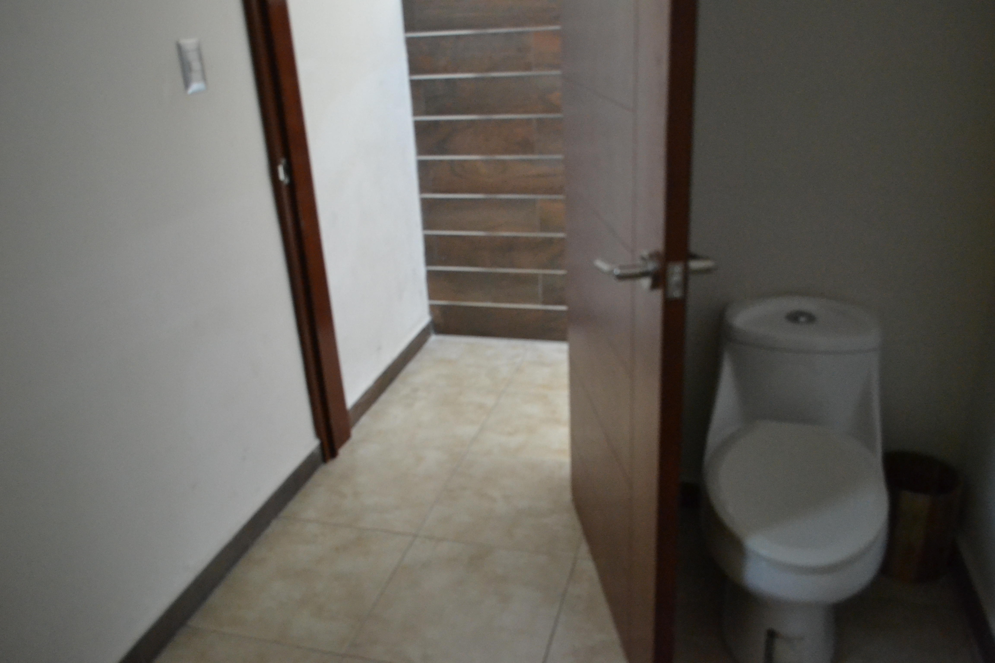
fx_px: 746
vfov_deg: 47.9
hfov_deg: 67.4
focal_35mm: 27
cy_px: 332
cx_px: 498
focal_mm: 18
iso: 3200
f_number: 3.5
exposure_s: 1/400
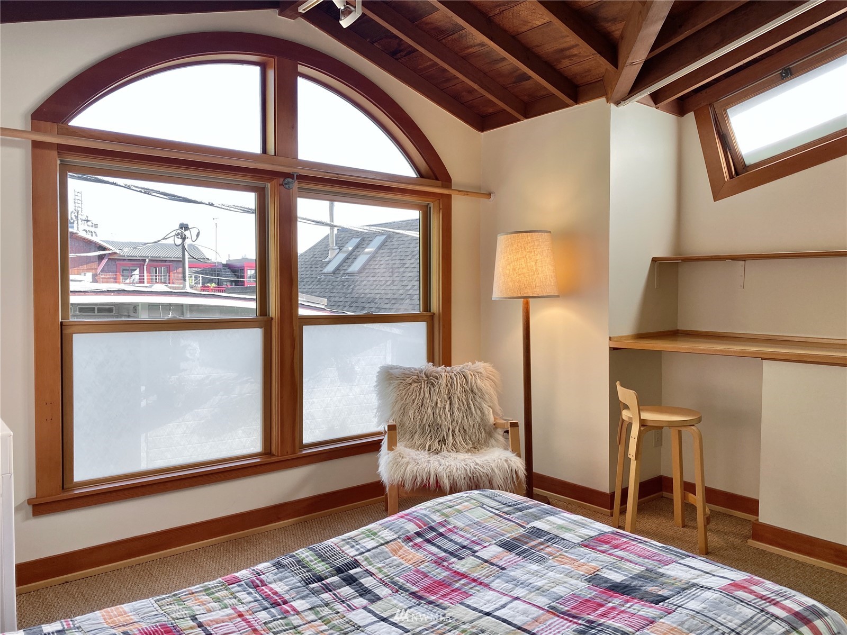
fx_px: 636
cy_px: 318
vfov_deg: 53.1
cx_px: 424
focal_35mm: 26
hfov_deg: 67.3
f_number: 1.8
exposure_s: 1/135
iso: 32
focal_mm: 4.25
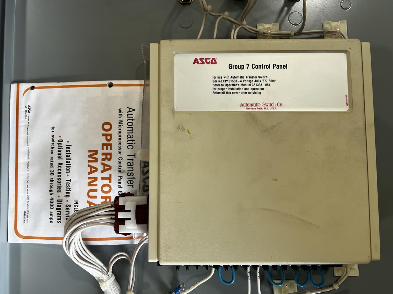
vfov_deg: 51.3
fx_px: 306
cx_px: 190
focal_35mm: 27
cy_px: 151
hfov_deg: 65.3
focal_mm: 5.7
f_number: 1.5
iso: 40
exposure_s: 1/121
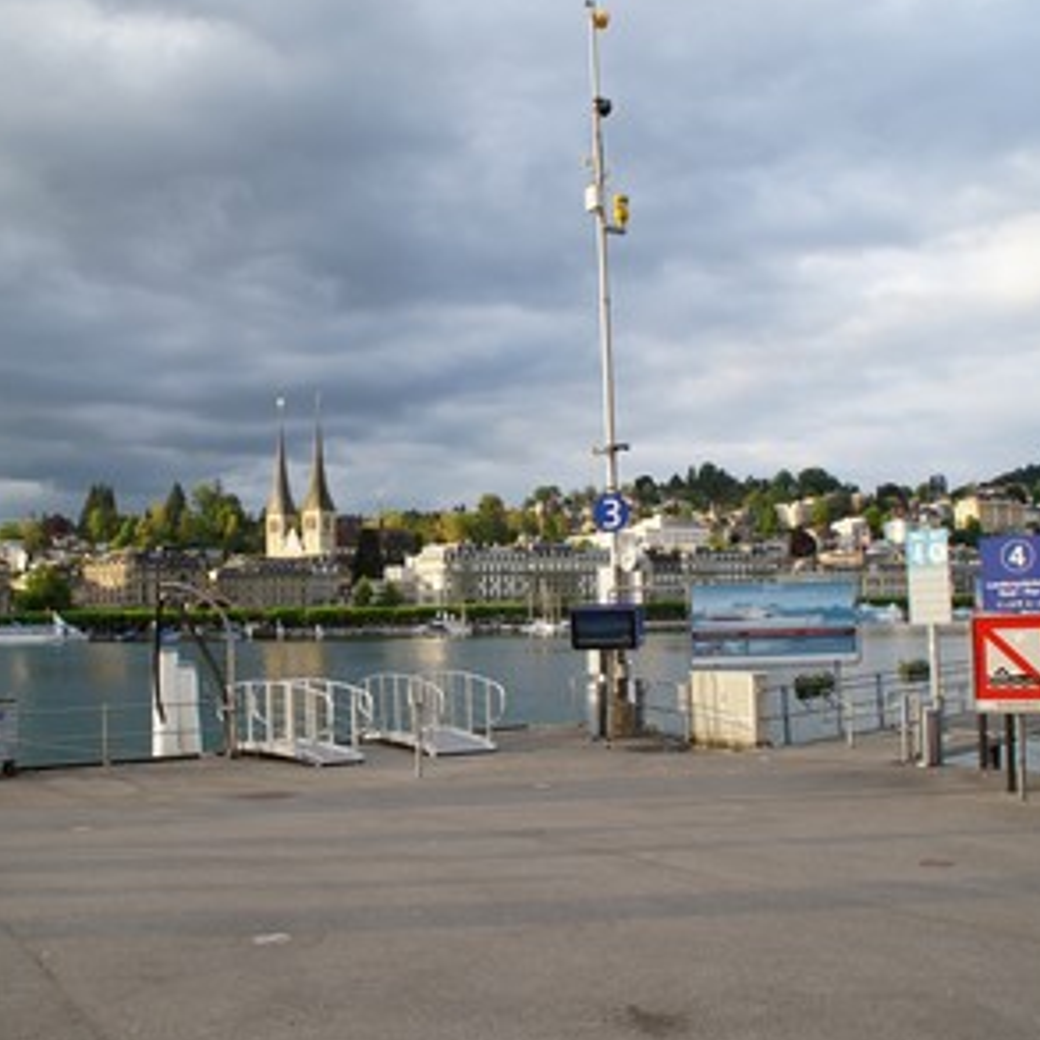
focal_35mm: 36
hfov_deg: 46.0
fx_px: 1224
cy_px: 524
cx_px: 486
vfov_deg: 46.0
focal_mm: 18
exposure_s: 1/40
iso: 100
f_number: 9
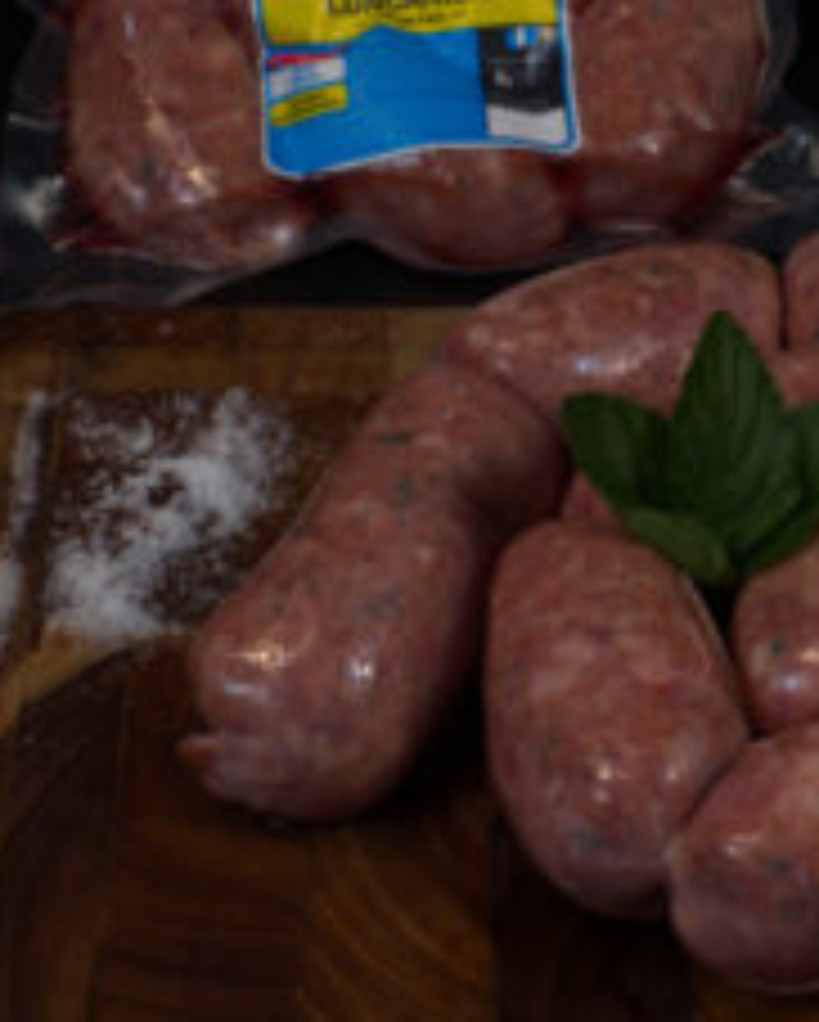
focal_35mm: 104
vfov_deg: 18.4
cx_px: 819
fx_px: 3147
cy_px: 527
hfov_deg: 14.6
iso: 100
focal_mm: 28
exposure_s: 1/10
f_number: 14
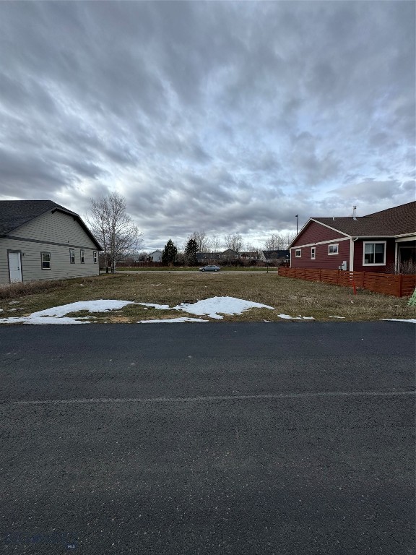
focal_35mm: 14
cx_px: 208
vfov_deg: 102.1
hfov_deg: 85.7
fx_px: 224
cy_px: 278
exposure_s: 1/1160
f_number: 2.2
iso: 50
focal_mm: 2.22
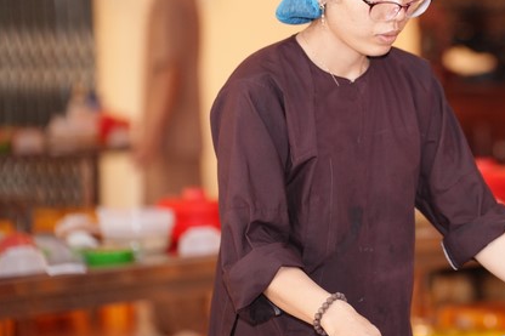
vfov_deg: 6.5
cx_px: 392
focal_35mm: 211
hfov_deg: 9.7
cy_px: 136
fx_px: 2959
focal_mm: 135
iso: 3200
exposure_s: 1/80
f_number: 2.8
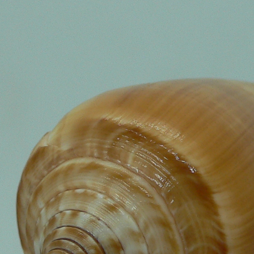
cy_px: 244
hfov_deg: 17.4
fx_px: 830
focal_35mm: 100
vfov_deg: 17.1
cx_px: 164
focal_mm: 4.6
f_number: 2.8
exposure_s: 1/60
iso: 80
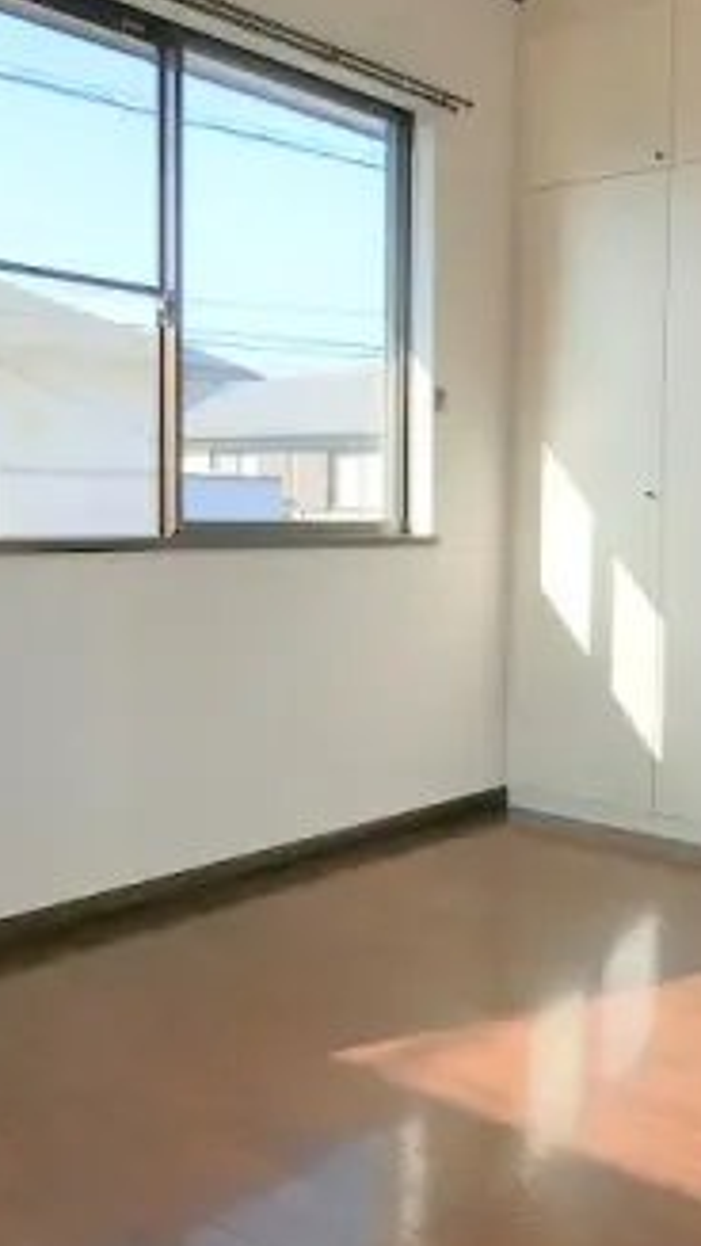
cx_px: 495
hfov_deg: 30.8
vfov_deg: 52.8
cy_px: 598
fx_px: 1255
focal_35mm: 38
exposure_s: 1/500
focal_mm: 4.06
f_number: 2.7
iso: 80
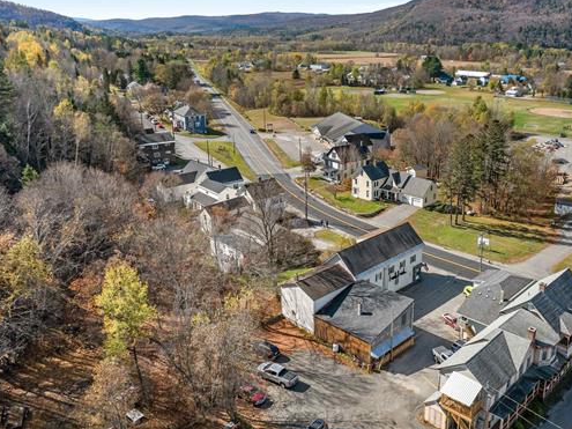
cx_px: 361
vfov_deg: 45.4
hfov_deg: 57.6
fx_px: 512
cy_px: 197
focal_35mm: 31
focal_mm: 12.29
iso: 160
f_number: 2.8
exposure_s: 1/2000
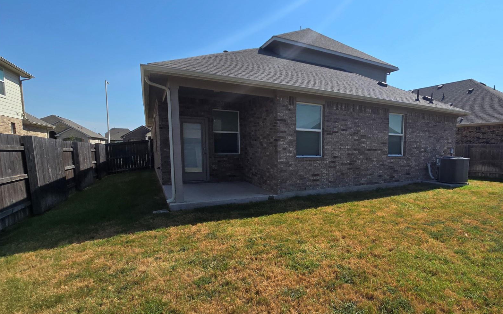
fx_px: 247
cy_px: 173
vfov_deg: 64.8
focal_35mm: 18
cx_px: 326
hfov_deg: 88.5
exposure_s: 1/2679
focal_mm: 2.2
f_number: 2.2
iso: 50
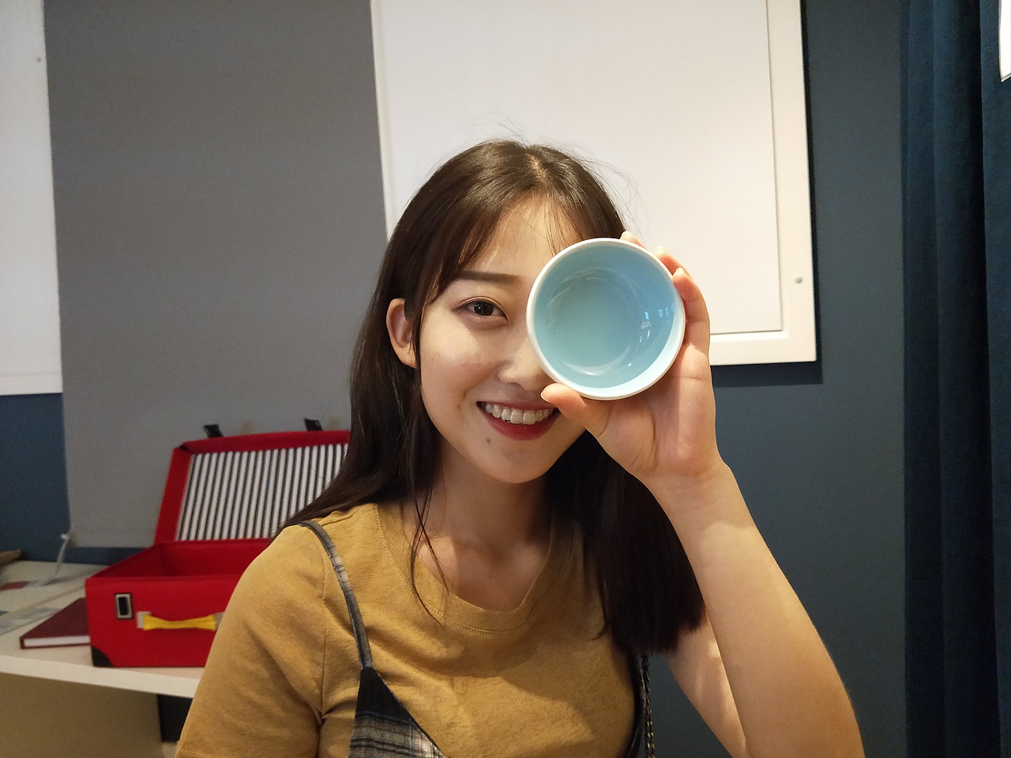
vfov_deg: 54.9
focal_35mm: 25
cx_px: 506
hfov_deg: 69.4
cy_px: 379
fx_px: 730
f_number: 1.7
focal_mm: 4.27
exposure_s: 1/33
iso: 597
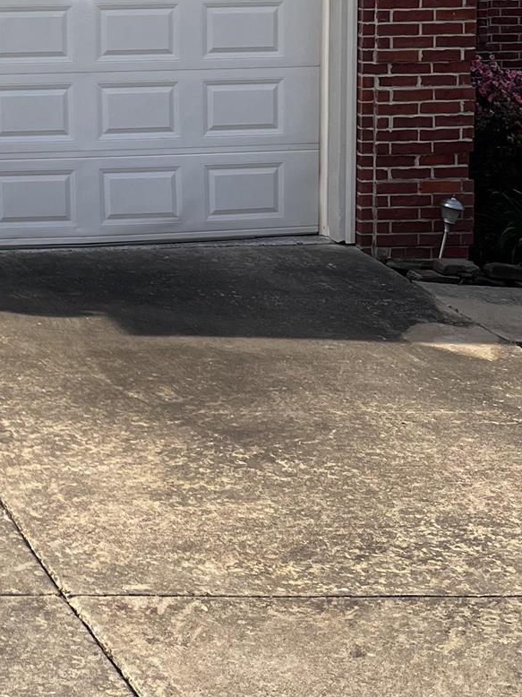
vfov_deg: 24.0
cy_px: -39
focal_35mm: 77
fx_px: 1549
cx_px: -223
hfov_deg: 17.5
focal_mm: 5.1
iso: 50
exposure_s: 1/1558
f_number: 1.6
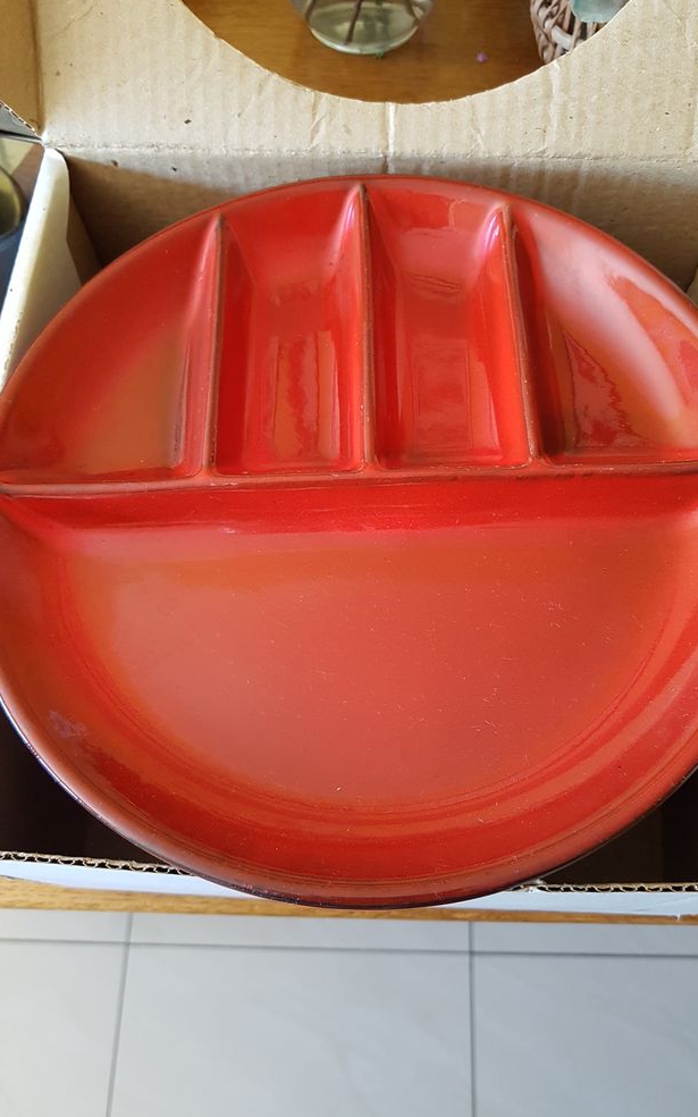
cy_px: 553
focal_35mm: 28
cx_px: 392
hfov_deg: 44.5
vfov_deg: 66.5
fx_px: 852
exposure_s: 1/25
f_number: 1.7
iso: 160
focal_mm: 4.2
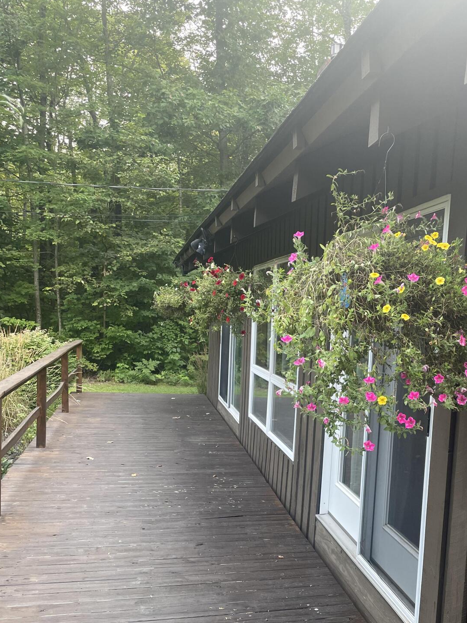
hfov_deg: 39.1
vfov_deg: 50.7
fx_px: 648
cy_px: 399
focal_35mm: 36
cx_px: 321
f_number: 1.6
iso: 64
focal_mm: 4.2
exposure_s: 1/121
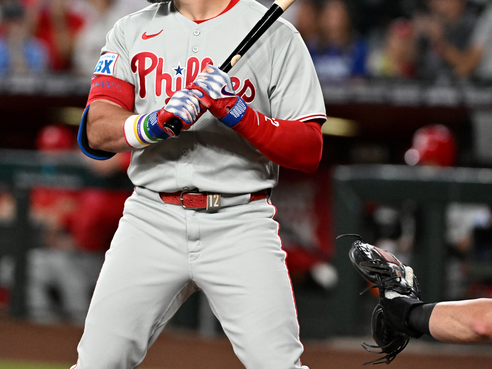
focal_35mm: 567
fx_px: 8059
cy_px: 108
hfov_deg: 3.5
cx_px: 211
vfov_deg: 2.6
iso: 8000
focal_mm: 350
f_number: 4
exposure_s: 1/2500
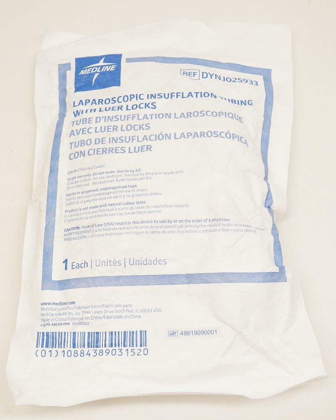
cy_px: 210
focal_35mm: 47
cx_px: 169
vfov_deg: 39.5
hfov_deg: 32.1
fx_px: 584
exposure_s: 1/80
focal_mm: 22
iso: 400
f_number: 6.3
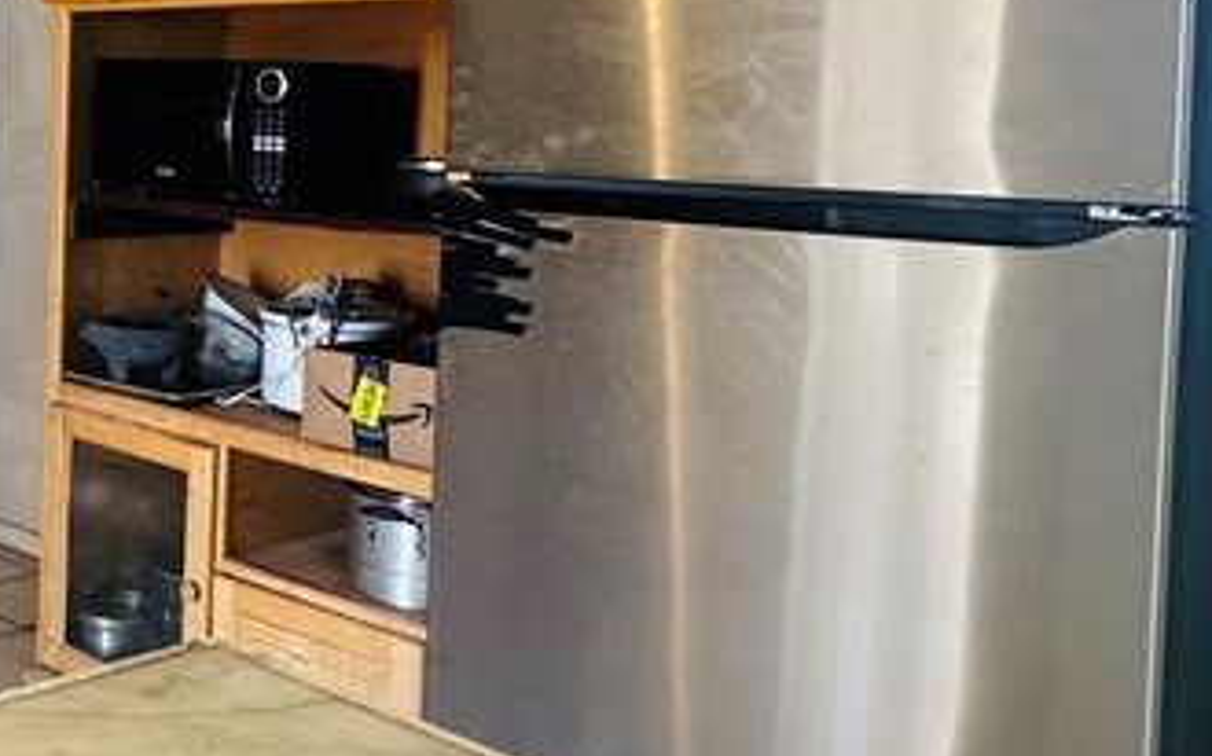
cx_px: -132
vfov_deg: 27.4
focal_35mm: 46
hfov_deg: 36.5
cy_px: 150
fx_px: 1519
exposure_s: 1/60
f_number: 2.2
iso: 200
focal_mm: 2.22
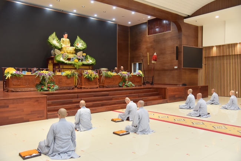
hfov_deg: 60.3
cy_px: 80
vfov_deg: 42.4
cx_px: 120
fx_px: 208
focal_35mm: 31
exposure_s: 1/125
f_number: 4
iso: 1250
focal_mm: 31
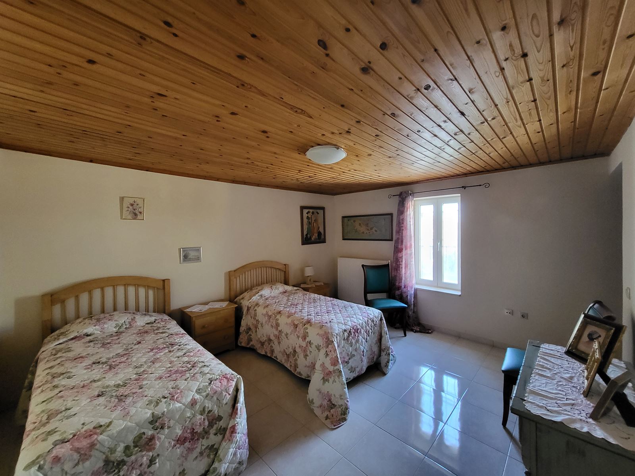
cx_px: 318
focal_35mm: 13
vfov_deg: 89.9
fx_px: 238
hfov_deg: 106.2
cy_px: 238
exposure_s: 1/33
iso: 500
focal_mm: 1.74
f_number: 2.2
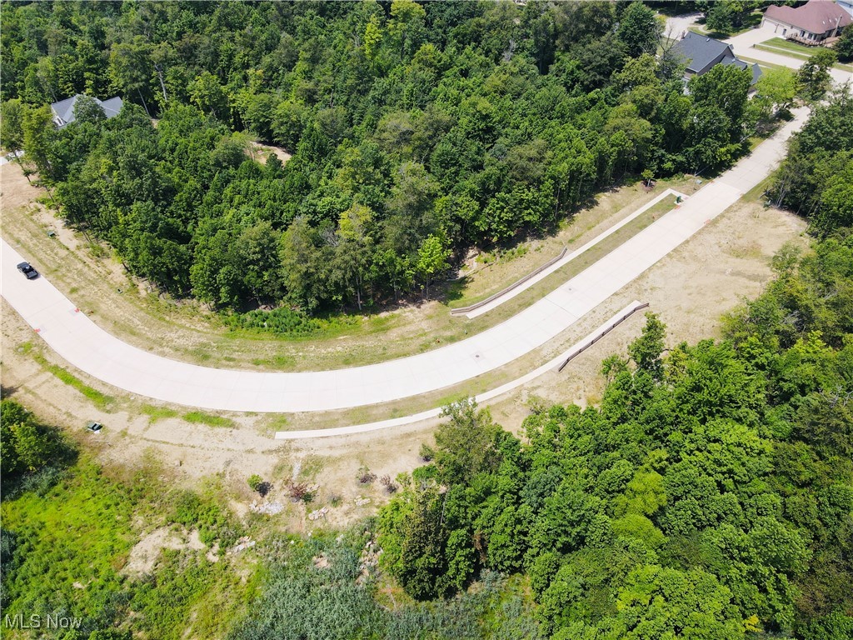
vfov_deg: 56.8
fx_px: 591
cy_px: 320
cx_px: 426
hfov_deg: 71.6
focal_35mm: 24
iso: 100
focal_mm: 4.5
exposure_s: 1/30
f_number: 2.8
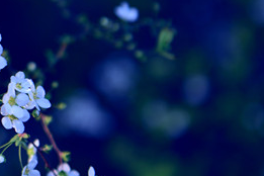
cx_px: -103
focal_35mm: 138
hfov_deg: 14.1
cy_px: -25
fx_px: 1012
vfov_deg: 9.8
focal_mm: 45
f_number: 2.8
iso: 100
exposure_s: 1/125
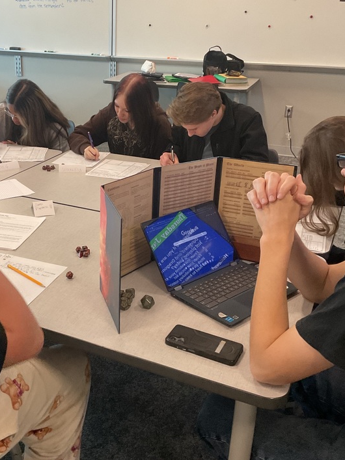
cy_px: 208
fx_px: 558
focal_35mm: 42
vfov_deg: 44.7
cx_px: 108
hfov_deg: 34.0
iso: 160
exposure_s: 1/60
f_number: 1.8
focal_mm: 3
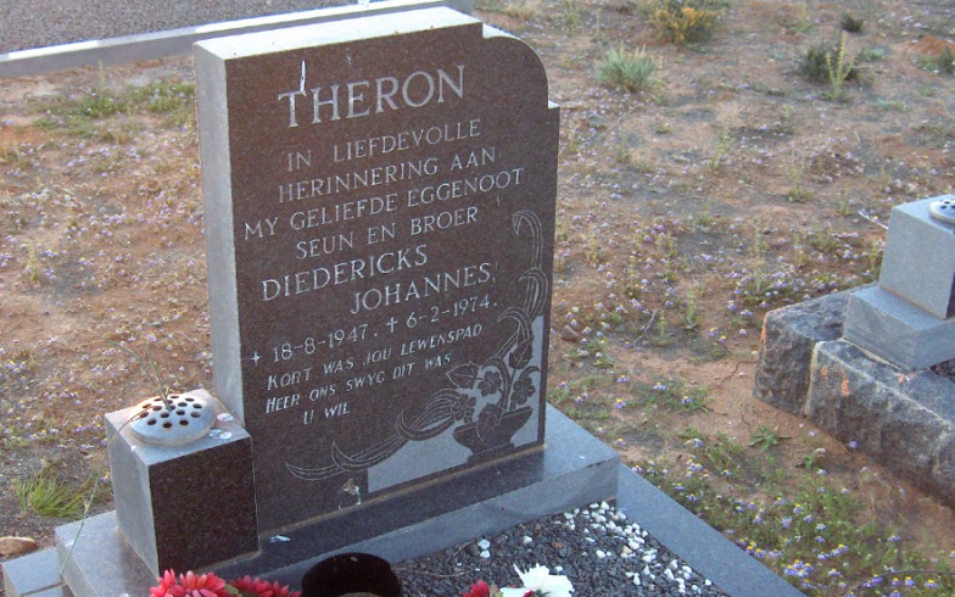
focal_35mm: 54
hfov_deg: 37.5
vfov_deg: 24.0
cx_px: 431
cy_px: 302
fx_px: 1405
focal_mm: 8
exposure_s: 1/108
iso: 200
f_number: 2.8
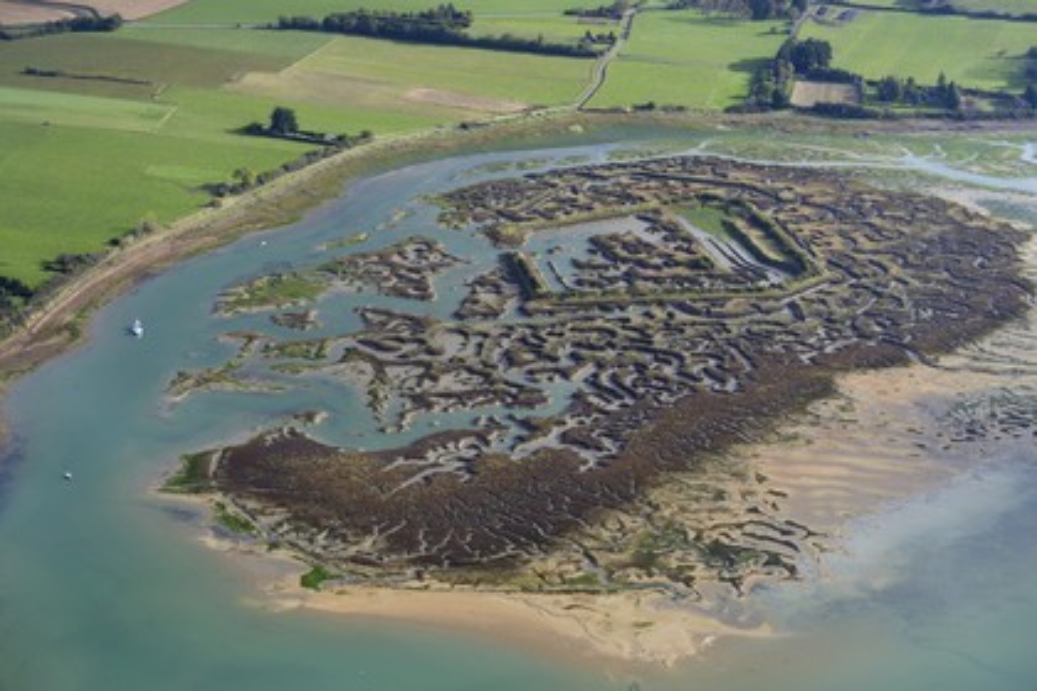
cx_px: 518
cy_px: 346
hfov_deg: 28.8
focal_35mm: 70
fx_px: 2016
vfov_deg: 19.5
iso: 400
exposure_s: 1/1000
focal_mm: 70
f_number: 6.3
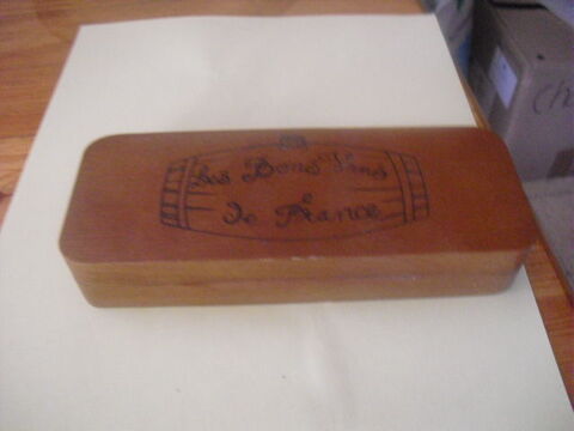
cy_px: 216
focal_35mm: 36
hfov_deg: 51.4
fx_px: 597
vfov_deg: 39.7
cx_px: 287
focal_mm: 6.3
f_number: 3.1
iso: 800
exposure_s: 1/10
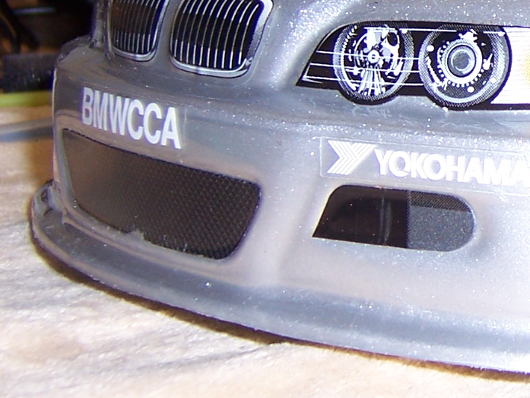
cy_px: 41
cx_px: 772
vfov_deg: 15.1
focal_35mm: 97
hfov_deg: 18.2
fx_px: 1485
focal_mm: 5.5
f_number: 2.8
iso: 80
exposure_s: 1/60
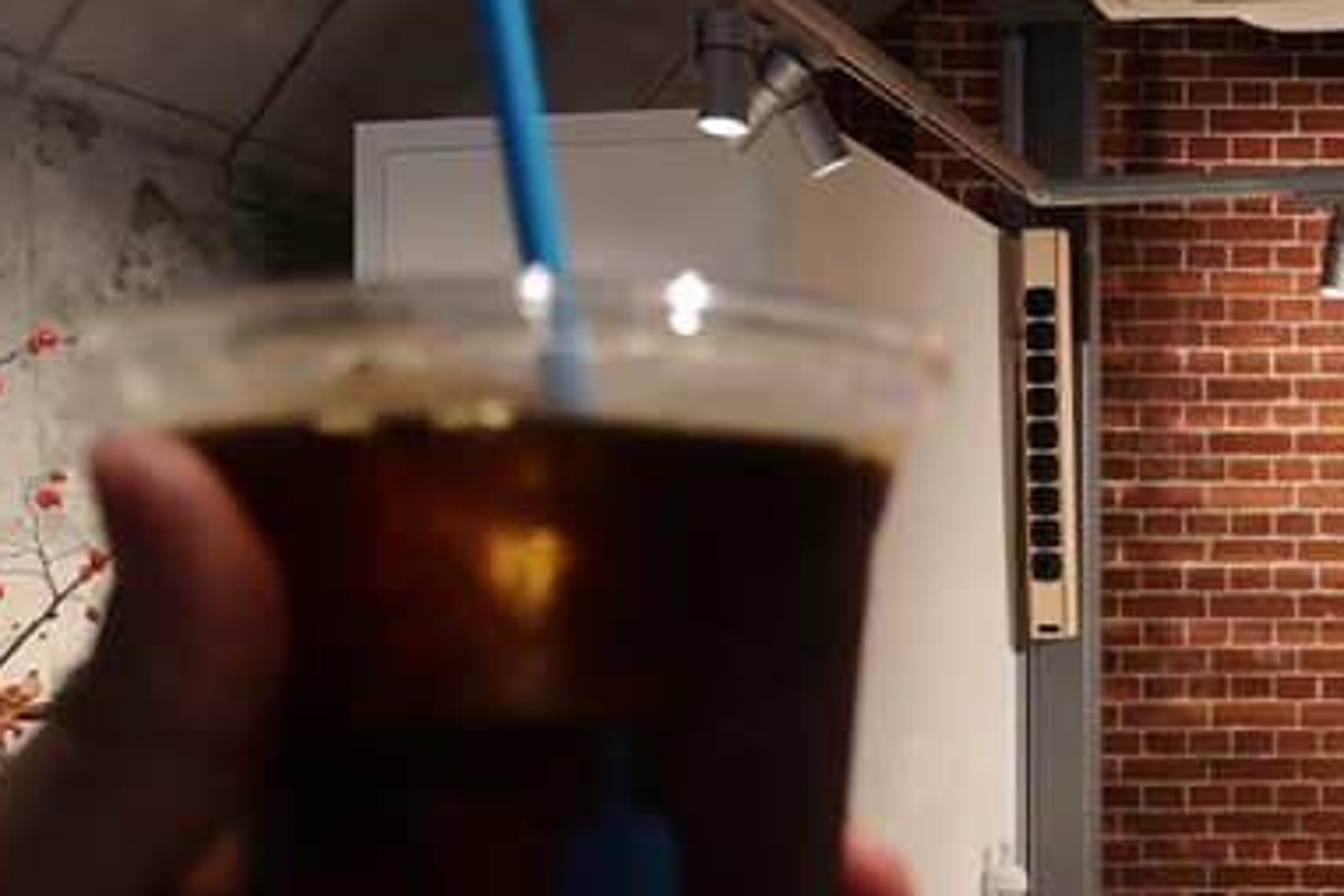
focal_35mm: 59
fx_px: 2202
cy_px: 575
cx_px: 1309
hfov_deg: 31.6
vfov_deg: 22.9
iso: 640
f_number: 1.8
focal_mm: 3.95
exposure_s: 1/100
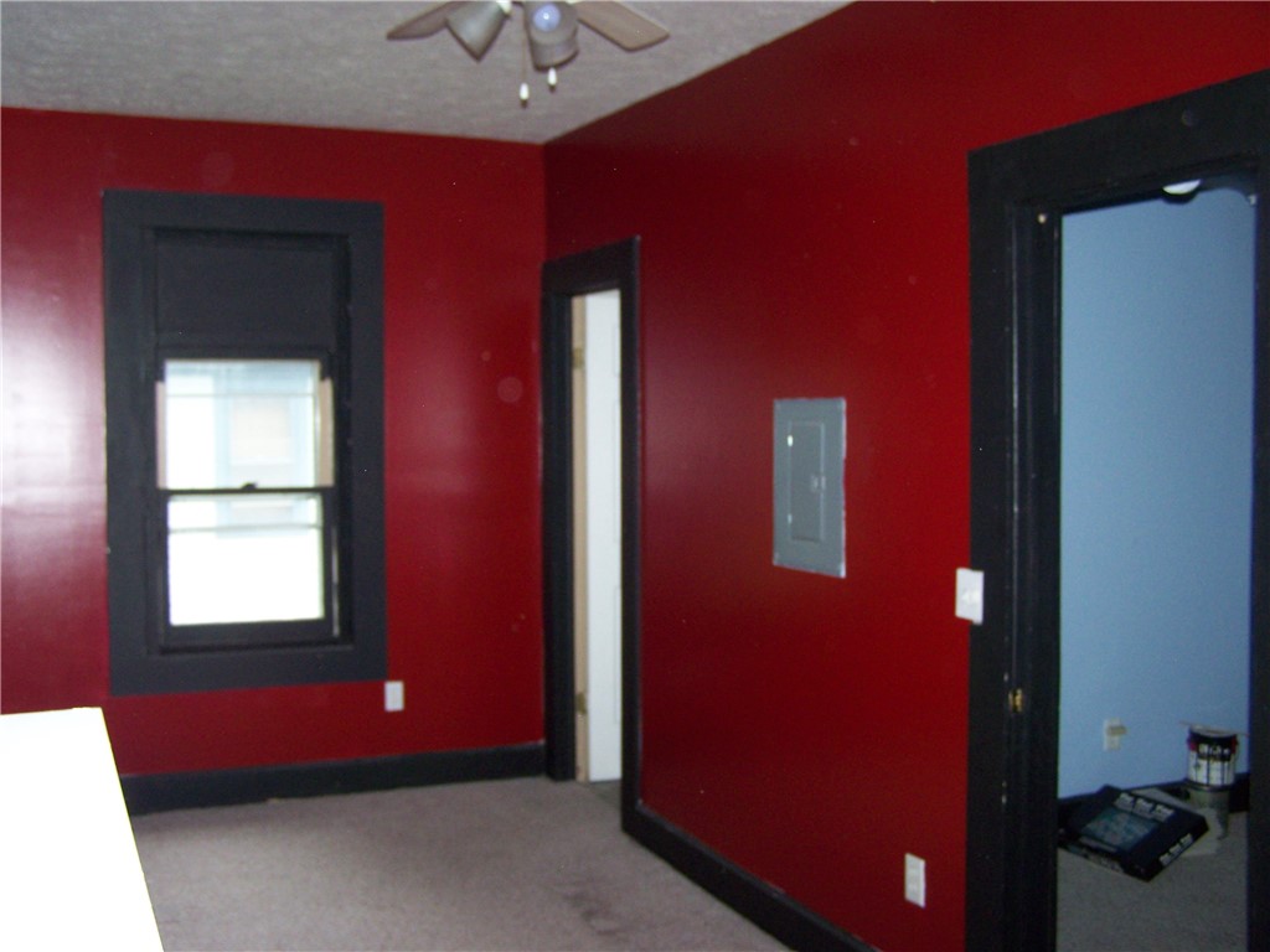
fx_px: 1394
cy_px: 476
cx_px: 635
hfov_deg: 49.0
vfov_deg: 37.7
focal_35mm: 38
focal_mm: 6.3
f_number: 2.8
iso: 160
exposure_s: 1/60
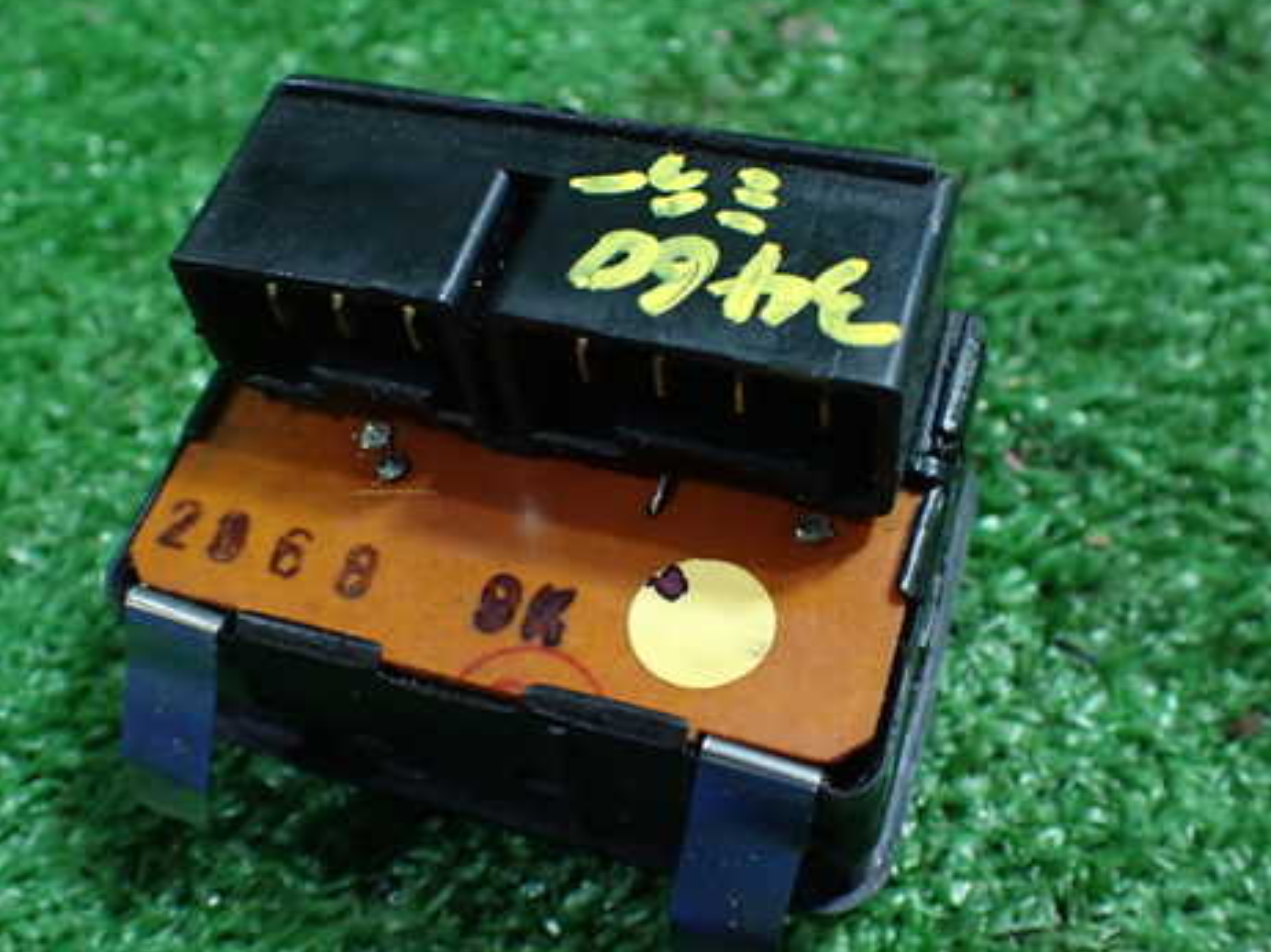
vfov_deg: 36.8
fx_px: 1431
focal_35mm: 39
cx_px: 558
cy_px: 473
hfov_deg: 47.8
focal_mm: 5.4
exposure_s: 1/80
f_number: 2.3
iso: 800
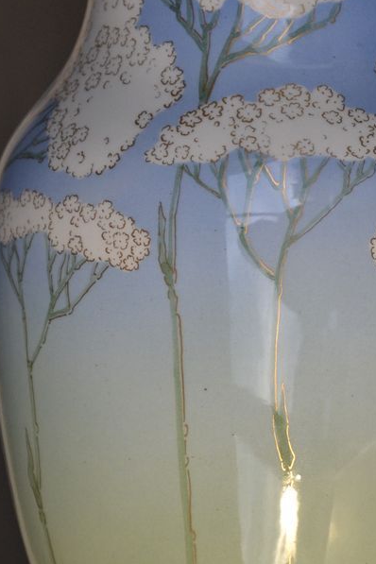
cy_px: 305
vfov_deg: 10.8
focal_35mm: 190
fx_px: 2976
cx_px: 252
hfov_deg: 7.2
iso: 560
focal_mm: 70
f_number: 5.3
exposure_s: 1/125
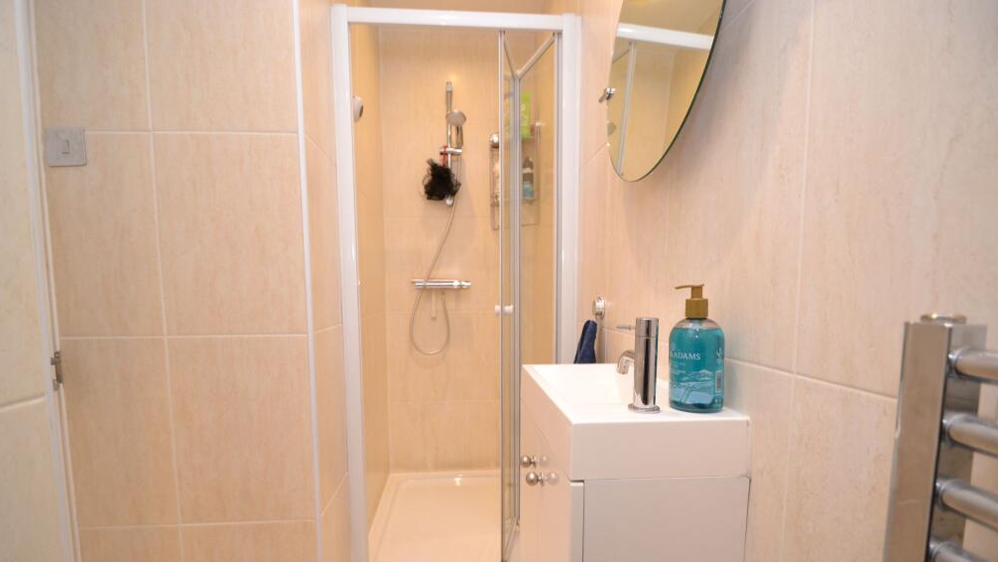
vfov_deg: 66.6
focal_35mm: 16
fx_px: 423
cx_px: 494
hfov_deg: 99.4
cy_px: 331
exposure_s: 1/60
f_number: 3.5
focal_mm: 10
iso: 640
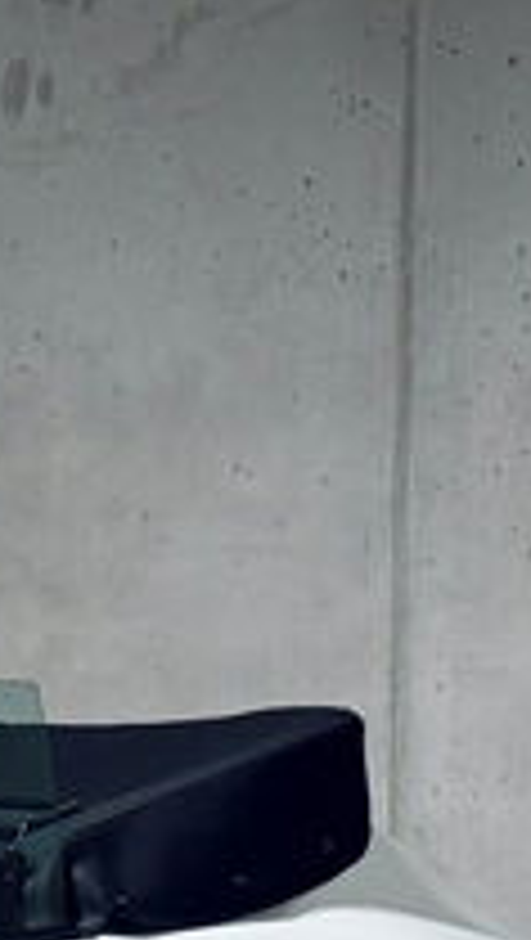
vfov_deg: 21.4
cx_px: -788
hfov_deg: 10.6
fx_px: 2396
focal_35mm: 96
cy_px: 958
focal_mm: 6.76
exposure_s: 1/100
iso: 160
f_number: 1.78
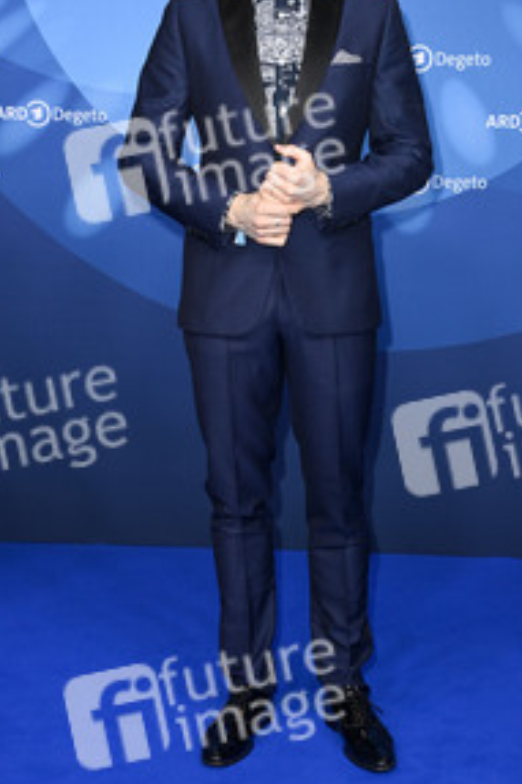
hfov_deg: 20.3
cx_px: 284
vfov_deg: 30.0
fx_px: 1459
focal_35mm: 67
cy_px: 295
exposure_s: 1/250
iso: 1000
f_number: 5.6
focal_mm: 48
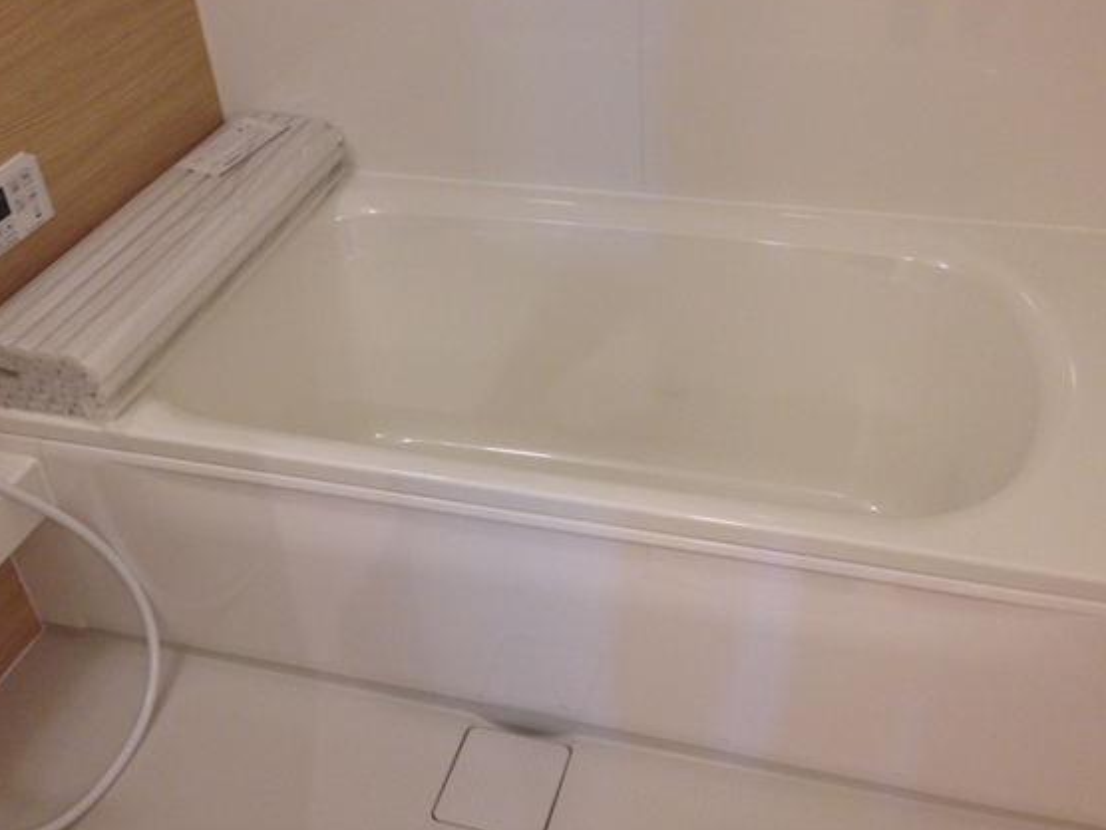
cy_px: 356
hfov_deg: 49.0
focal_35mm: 38
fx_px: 1214
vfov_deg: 37.6
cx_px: 567
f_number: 2.4
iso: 100
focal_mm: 4.12
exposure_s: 1/20
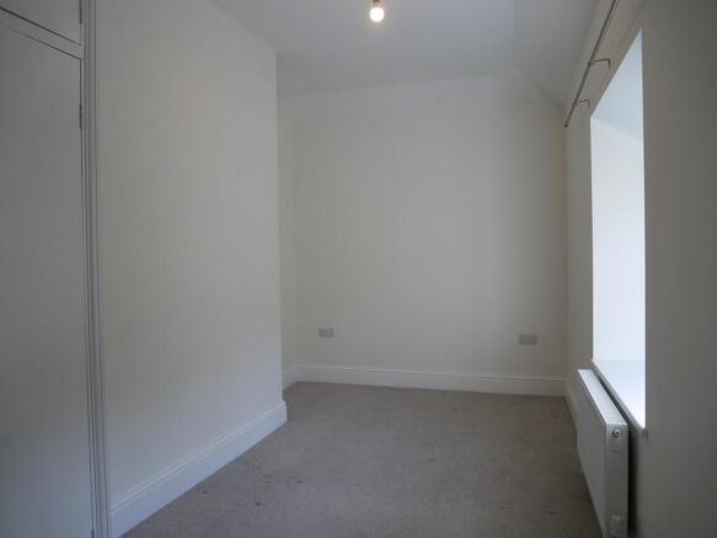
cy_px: 269
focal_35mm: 24
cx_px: 358
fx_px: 497
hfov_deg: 71.6
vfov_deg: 56.8
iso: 200
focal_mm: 12
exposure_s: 1/125
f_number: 3.5
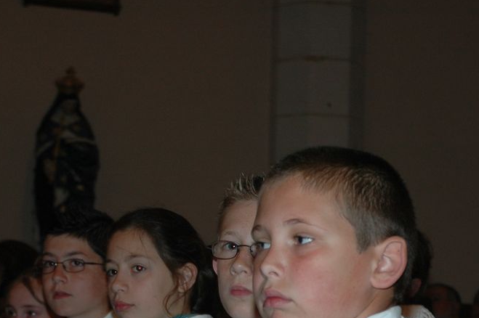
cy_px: 359
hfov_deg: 15.0
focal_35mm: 137
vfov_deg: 9.9
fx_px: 1821
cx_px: 270
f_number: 4.5
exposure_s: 1/60
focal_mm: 40
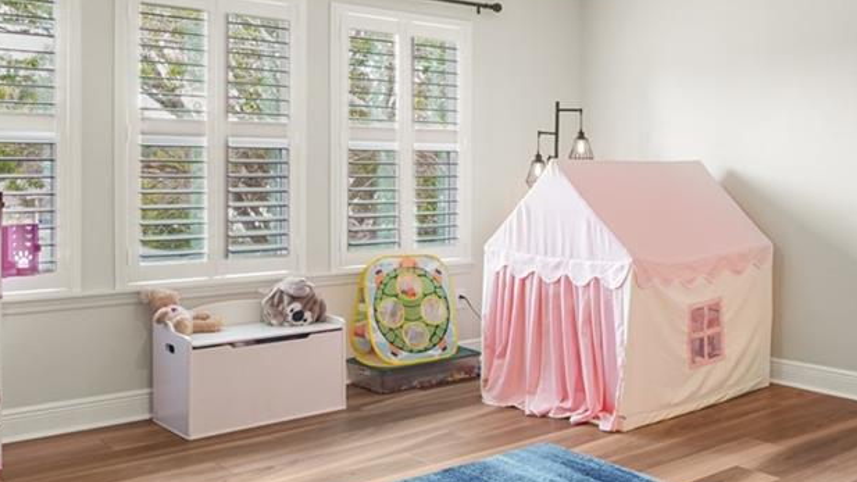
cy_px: 172
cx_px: 682
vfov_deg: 31.0
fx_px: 863
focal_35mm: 38
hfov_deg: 49.8
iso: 200
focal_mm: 14
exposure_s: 1/25
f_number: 8
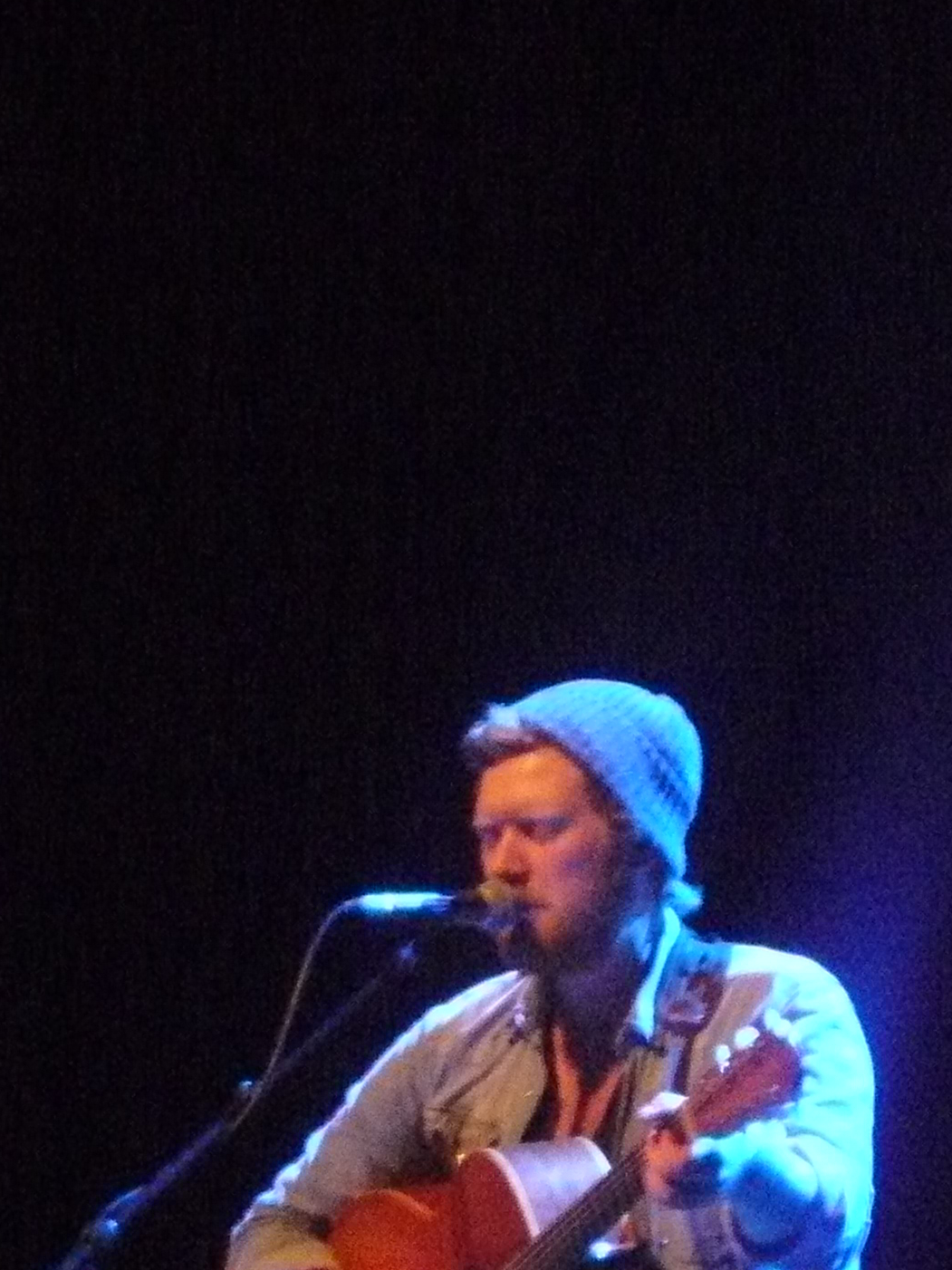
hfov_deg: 3.4
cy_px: 871
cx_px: 422
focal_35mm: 434
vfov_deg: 4.6
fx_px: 15919
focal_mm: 32.9
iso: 800
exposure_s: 1/8
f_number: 3.3
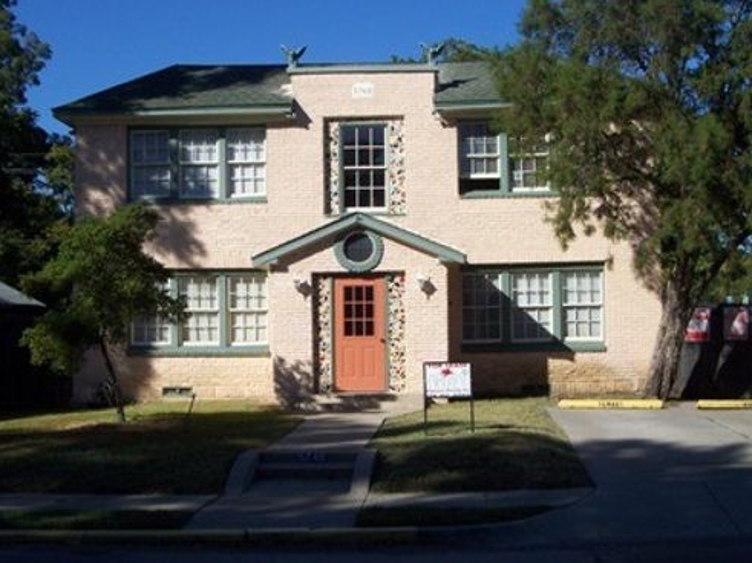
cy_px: 282
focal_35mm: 54
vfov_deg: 27.0
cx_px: 380
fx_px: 1173
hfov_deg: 35.6
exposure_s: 1/500
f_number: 6.7
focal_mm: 8.6
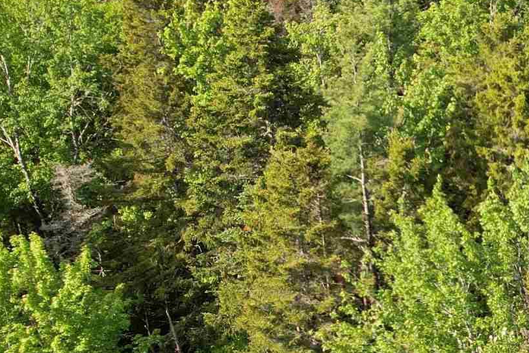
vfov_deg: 16.3
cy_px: 314
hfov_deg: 23.2
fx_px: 1220
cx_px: 560
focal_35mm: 83
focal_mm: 8.38
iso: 100
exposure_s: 1/725
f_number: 2.8
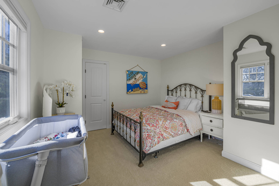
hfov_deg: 104.3
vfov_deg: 81.2
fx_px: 108
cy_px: 93
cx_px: 140
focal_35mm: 14
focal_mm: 14
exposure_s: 1/50
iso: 250
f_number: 9
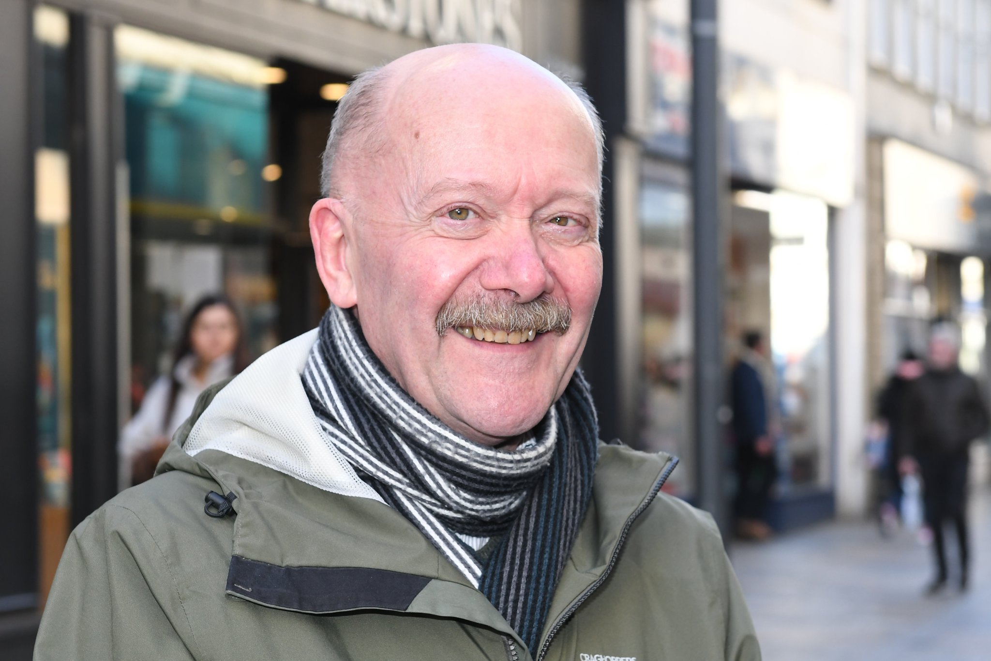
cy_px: 330
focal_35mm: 99
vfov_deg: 13.8
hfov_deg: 20.6
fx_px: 2725
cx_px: 496
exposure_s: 1/250
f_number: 6.3
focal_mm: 66
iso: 800
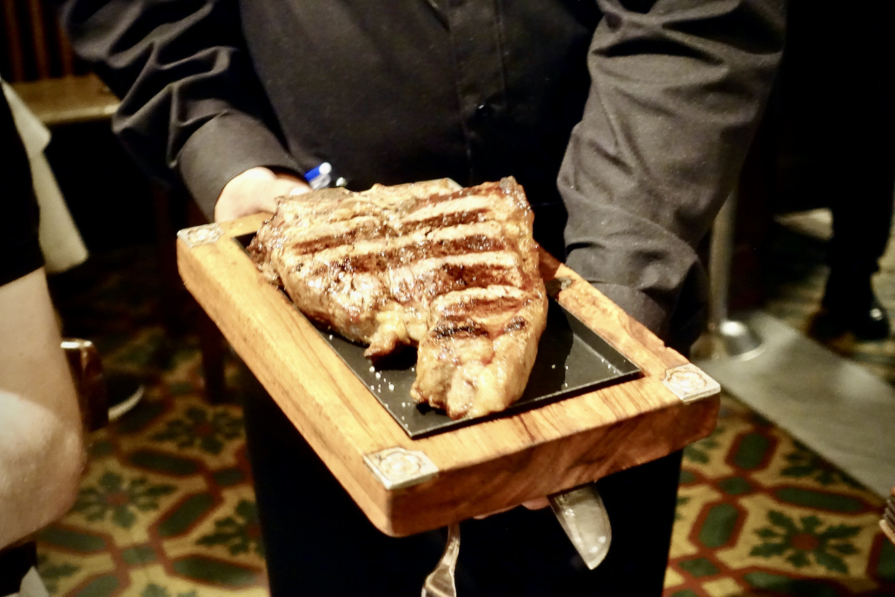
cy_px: 298
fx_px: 1417
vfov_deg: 23.8
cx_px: 448
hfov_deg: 35.0
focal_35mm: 57
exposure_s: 1/8
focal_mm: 20.81
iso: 5000
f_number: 2.8
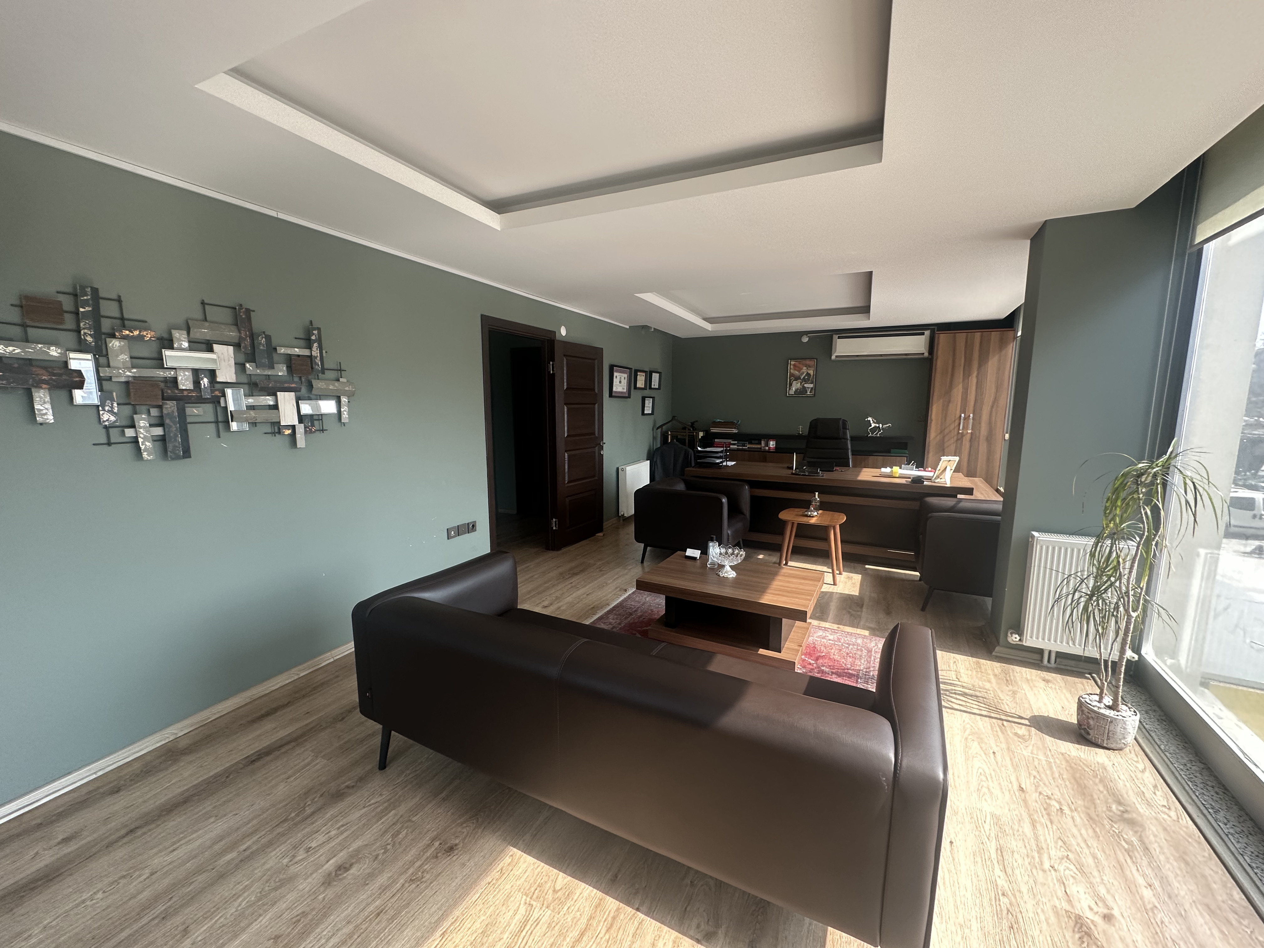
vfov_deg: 85.7
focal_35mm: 14
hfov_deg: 102.1
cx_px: 632
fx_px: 511
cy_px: 474
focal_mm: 2.22
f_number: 2.2
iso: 160
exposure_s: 1/99
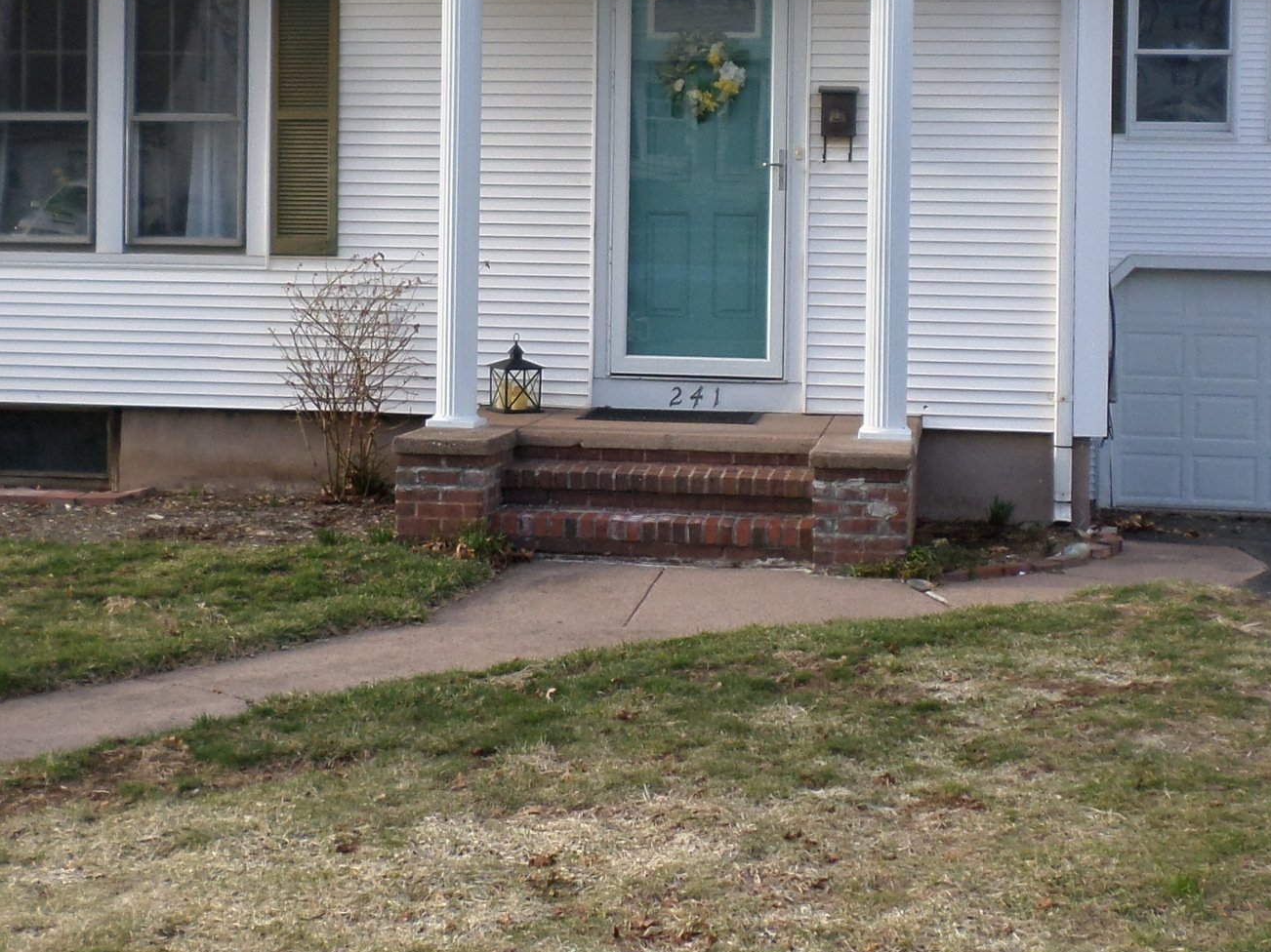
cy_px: 210
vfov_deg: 24.5
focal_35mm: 59
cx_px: 530
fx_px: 2166
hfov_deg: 32.6
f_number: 2.5
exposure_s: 1/250
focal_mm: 4.5
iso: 80
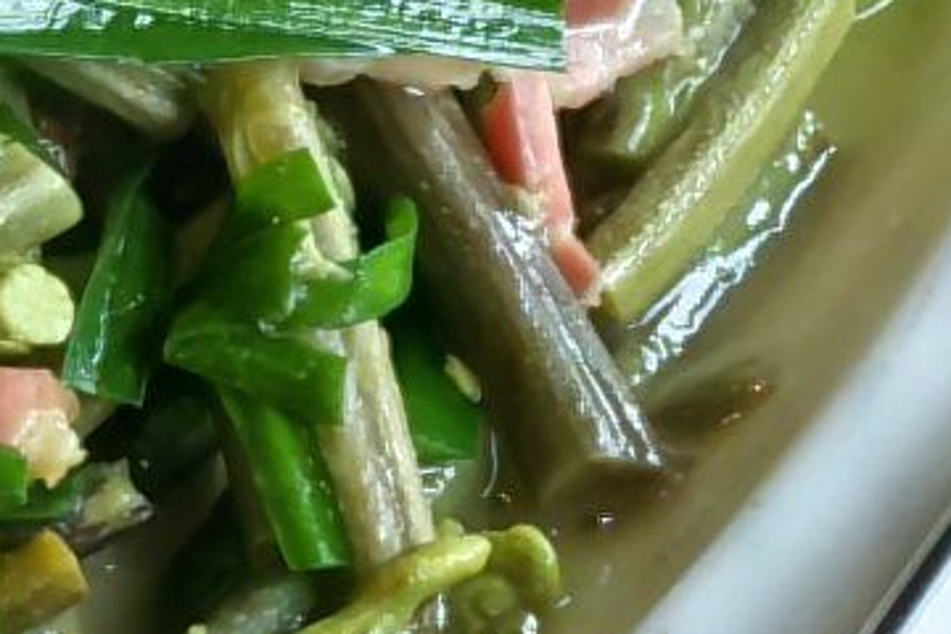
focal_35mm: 213
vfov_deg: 6.4
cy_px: 502
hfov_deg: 9.6
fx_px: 5626
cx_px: 810
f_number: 4
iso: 125
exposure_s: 1/100
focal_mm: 5.75
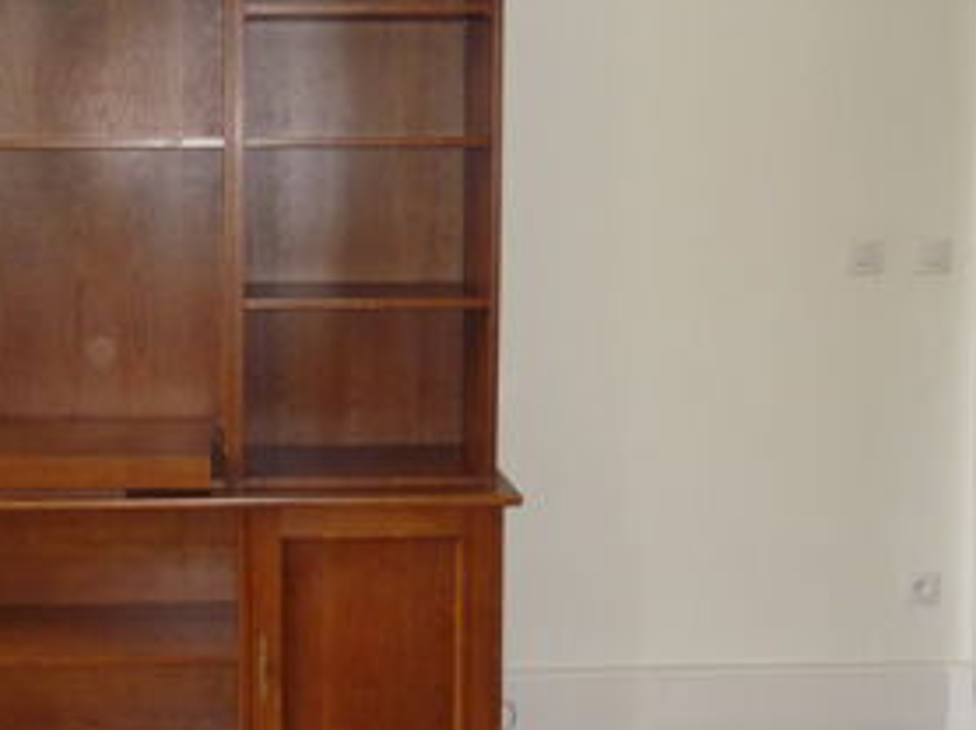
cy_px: 221
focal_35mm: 57
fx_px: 1606
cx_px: 211
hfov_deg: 33.0
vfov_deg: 25.4
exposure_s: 1/30
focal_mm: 5.5
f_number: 2.8
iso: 200
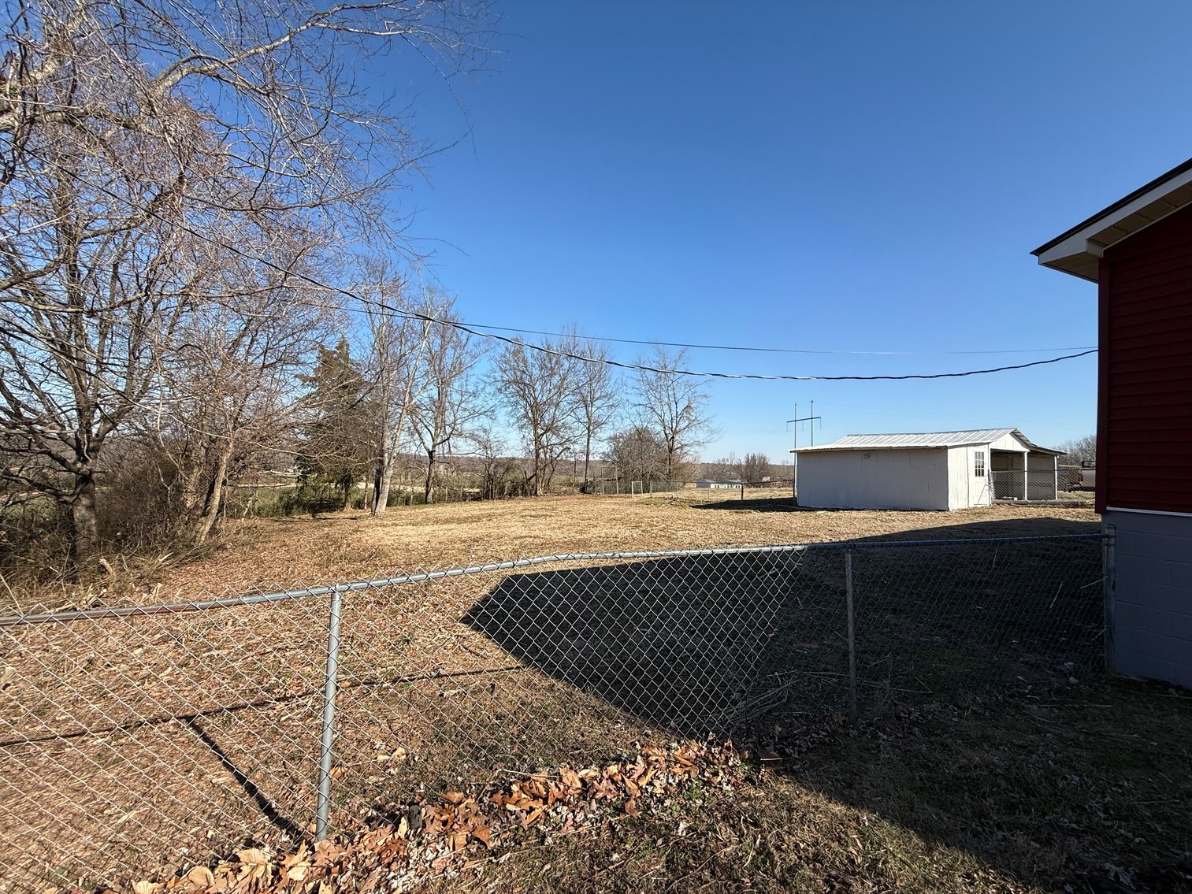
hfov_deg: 102.1
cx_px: 596
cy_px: 447
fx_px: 482
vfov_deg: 85.7
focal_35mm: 14
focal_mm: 2.22
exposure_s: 1/1795
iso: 50
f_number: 2.2
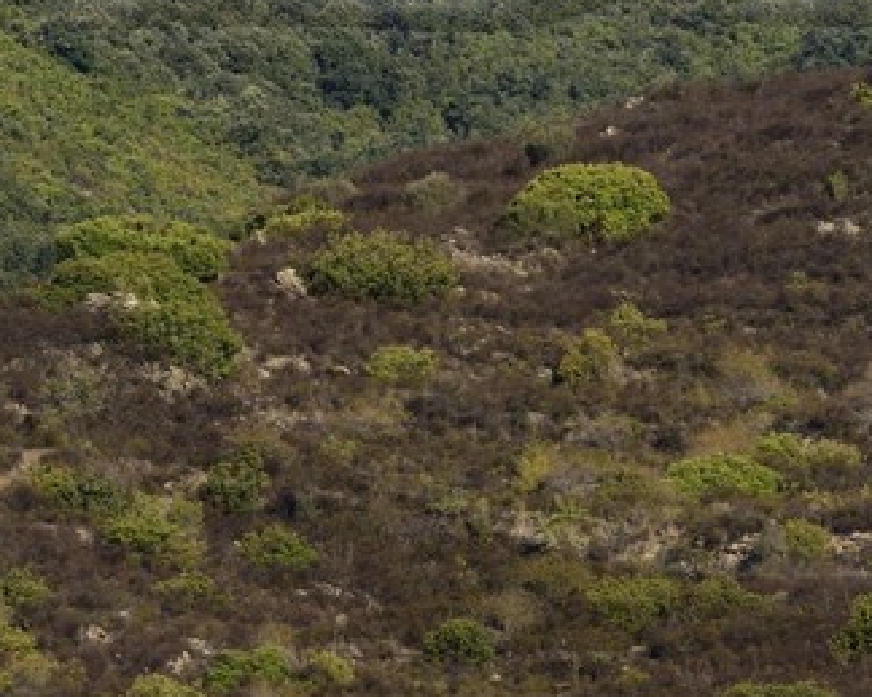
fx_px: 22730
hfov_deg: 2.2
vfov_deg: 1.8
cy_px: -409
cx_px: 807
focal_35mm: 881
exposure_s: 1/200
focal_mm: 190
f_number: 16
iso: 200
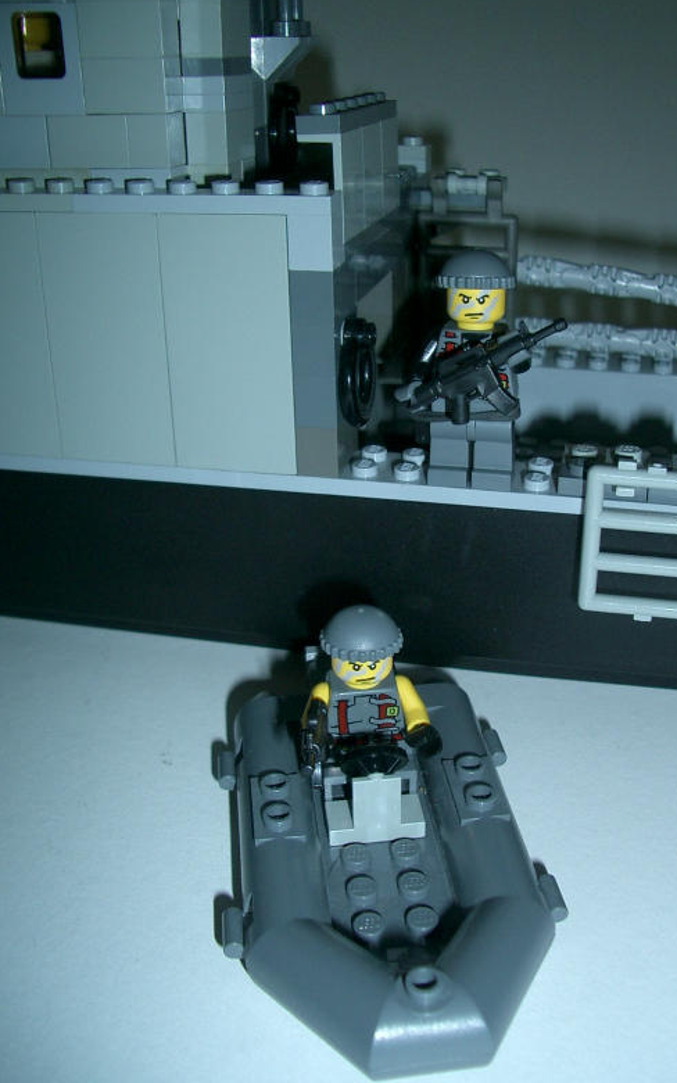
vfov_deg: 51.5
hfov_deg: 33.5
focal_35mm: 38
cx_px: 404
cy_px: 539
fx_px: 1122
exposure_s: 1/40
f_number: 2.6
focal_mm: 5.8
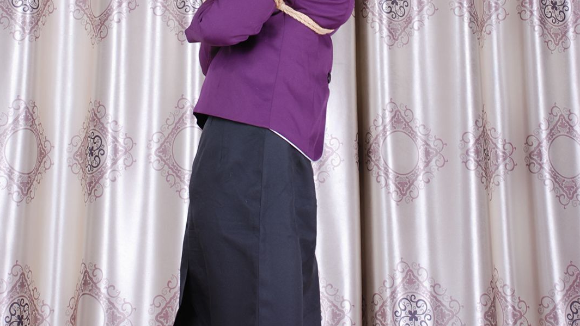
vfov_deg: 11.5
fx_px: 1599
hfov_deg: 20.6
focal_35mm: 104
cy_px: -36
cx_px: 289
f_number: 10
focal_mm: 44
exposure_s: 1/8
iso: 100
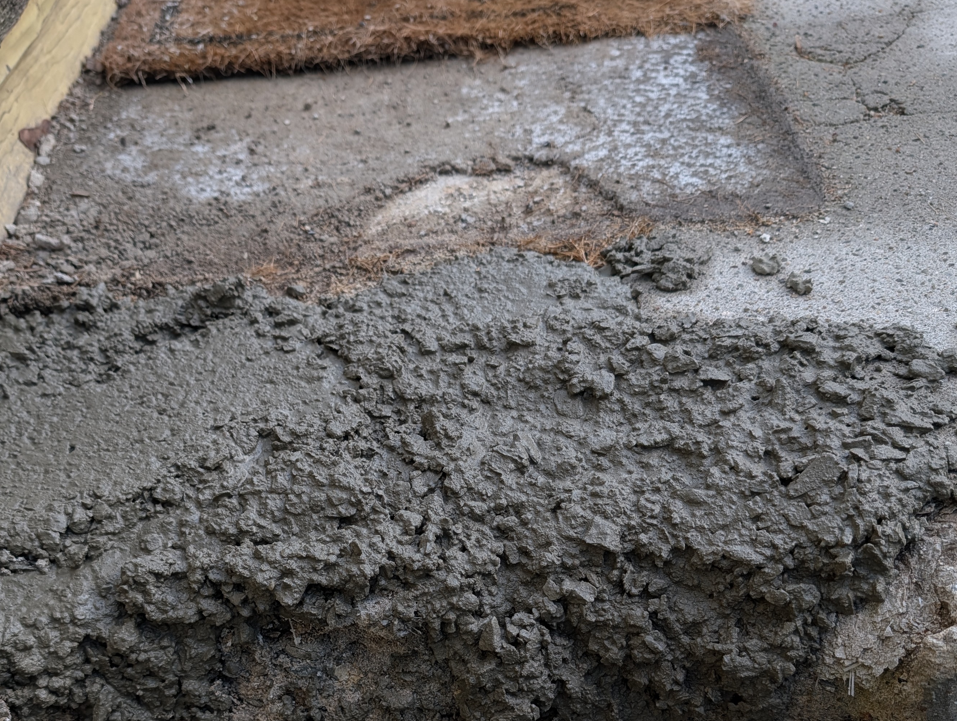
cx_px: 447
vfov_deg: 37.8
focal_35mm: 37
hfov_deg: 50.0
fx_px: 1024
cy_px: 542
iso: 39
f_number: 1.68
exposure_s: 1/120
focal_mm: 6.9
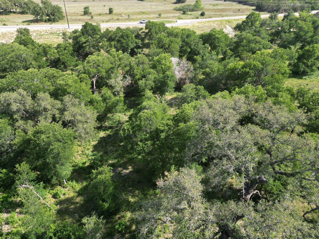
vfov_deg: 56.8
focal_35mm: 24
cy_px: 120
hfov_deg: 71.6
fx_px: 221
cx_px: 160
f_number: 1.7
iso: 110
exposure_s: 1/1000
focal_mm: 6.72
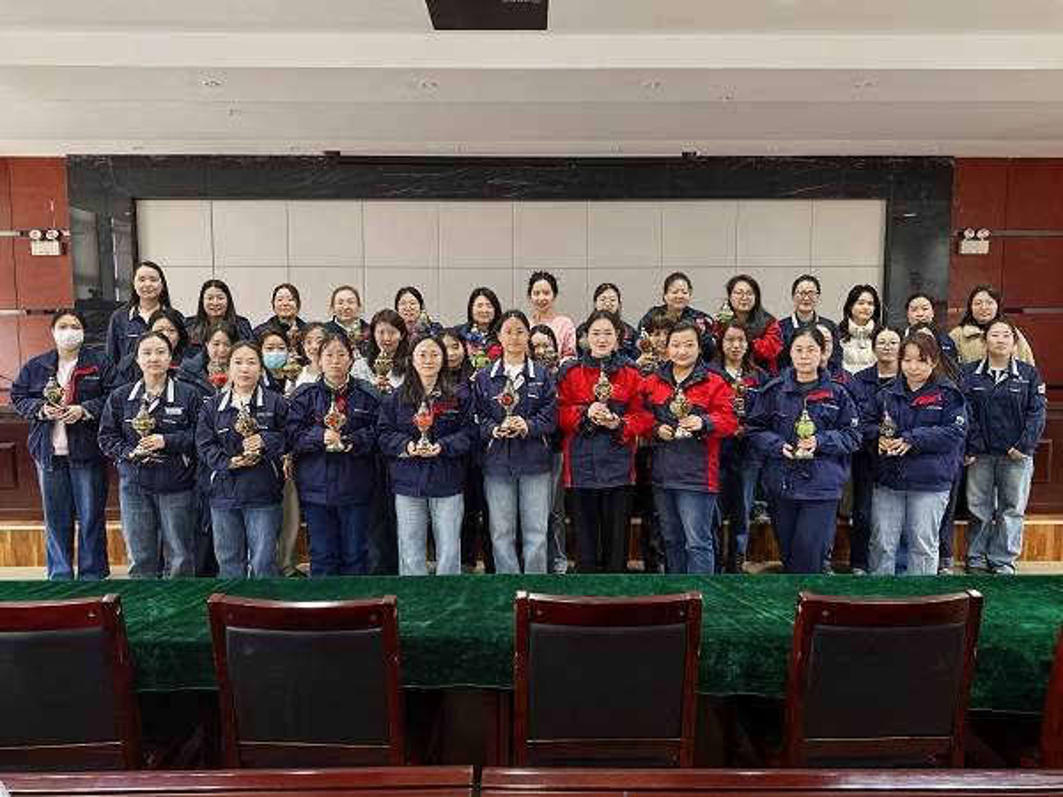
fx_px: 737
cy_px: 398
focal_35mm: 24
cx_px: 532
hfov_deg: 71.6
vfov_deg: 56.8
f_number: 1.4
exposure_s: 1/50
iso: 160
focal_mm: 6.98
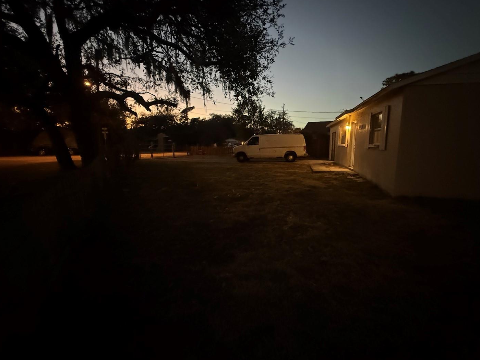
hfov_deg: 94.4
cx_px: 254
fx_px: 222
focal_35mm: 16
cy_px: 174
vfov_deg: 78.1
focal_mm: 2.22
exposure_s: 1/30
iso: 1600
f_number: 2.2
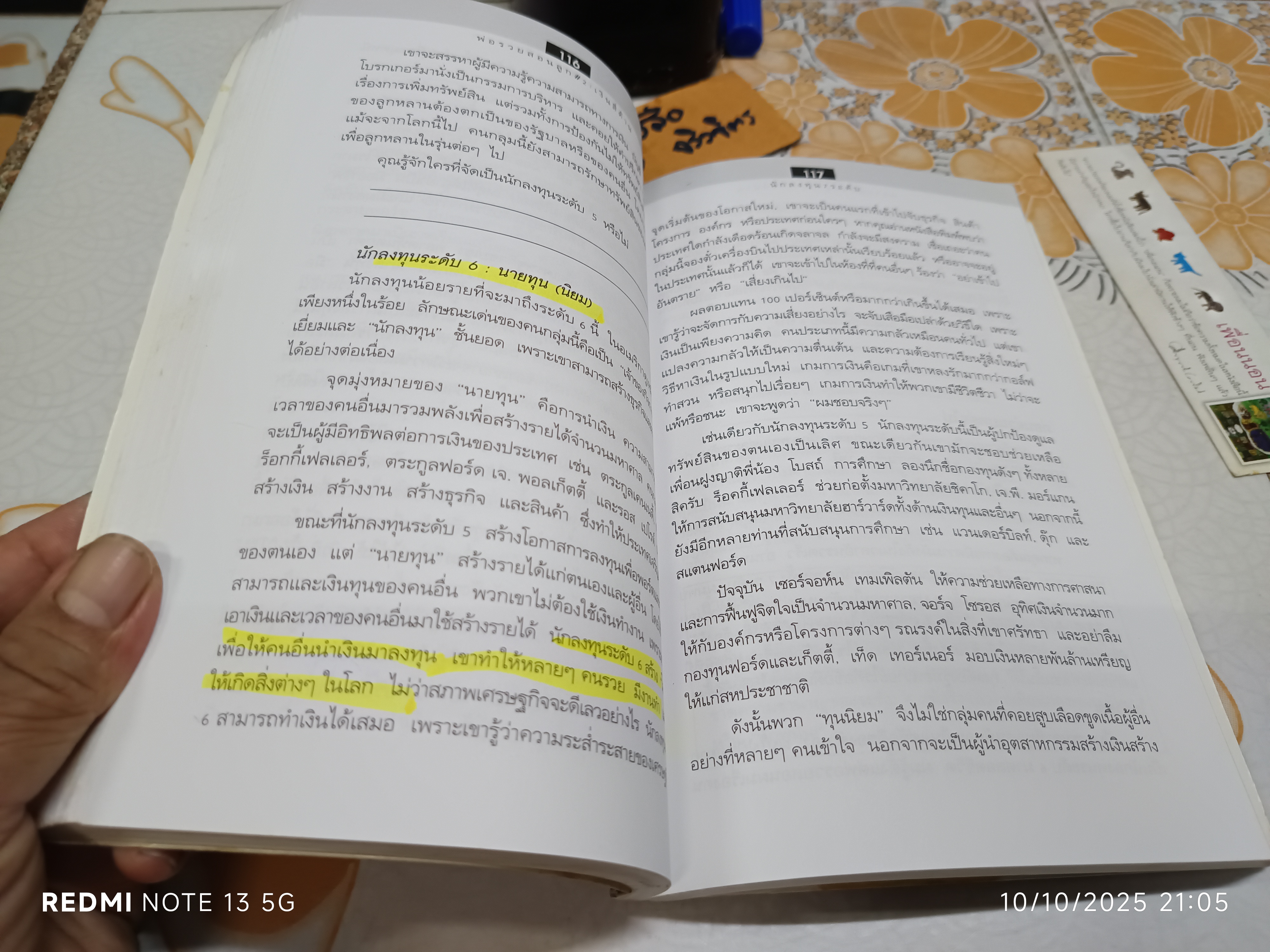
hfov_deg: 71.6
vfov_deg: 56.8
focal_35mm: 24
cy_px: 476
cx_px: 635
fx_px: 881
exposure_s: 1/50
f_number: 1.7
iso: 1114
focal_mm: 5.31
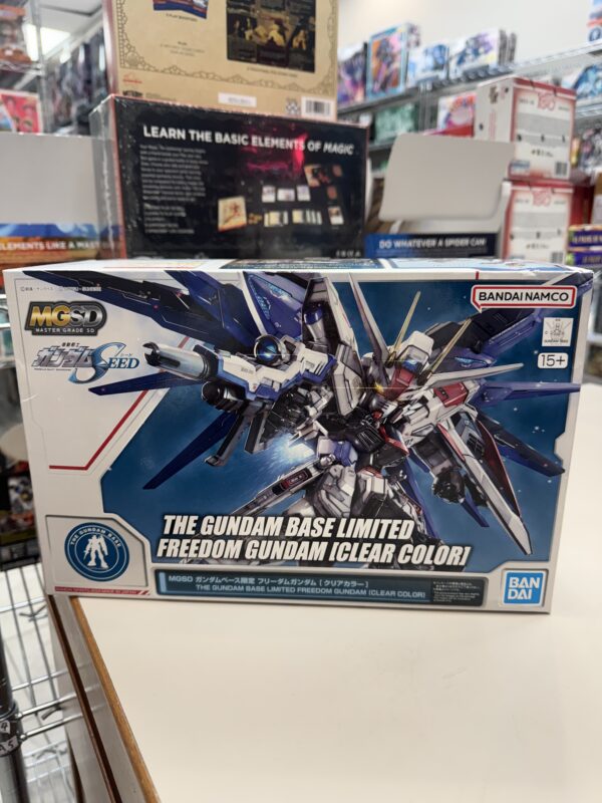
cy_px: 402
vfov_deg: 71.6
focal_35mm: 24
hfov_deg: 56.8
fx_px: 557
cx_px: 301
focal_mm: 6.76
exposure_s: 1/120
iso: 160
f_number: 1.78
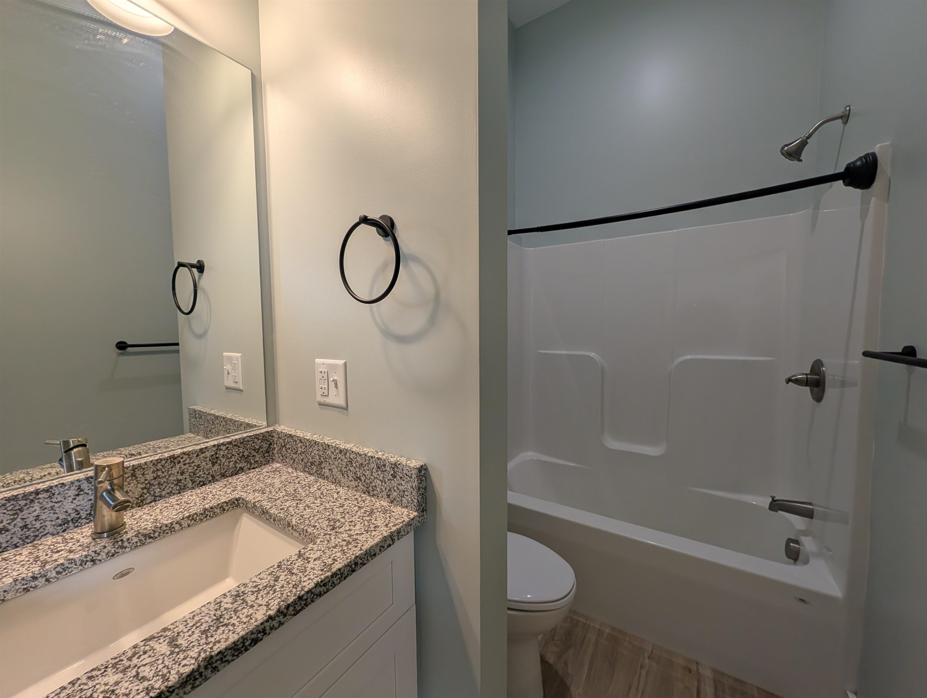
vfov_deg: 94.6
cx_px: 464
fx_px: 322
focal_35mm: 12
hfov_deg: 110.5
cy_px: 349
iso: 43
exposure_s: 1/164
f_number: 1.7
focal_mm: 2.02
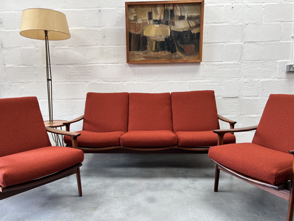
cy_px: 110
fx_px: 221
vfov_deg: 53.1
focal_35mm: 26
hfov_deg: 67.3
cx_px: 147
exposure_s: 1/121
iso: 50
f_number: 1.5
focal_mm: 5.7
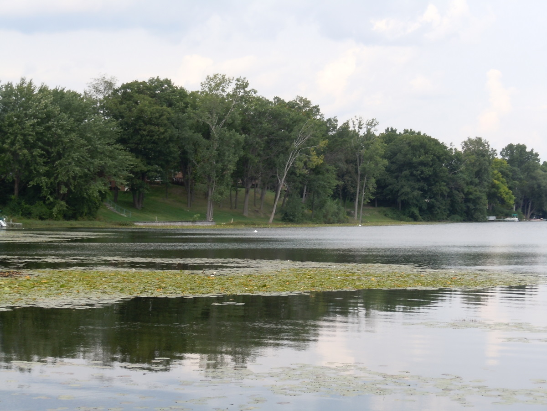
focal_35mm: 102
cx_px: 274
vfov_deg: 14.5
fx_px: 1612
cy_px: 206
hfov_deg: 19.3
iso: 100
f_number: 5.4
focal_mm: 18.3
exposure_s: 1/250
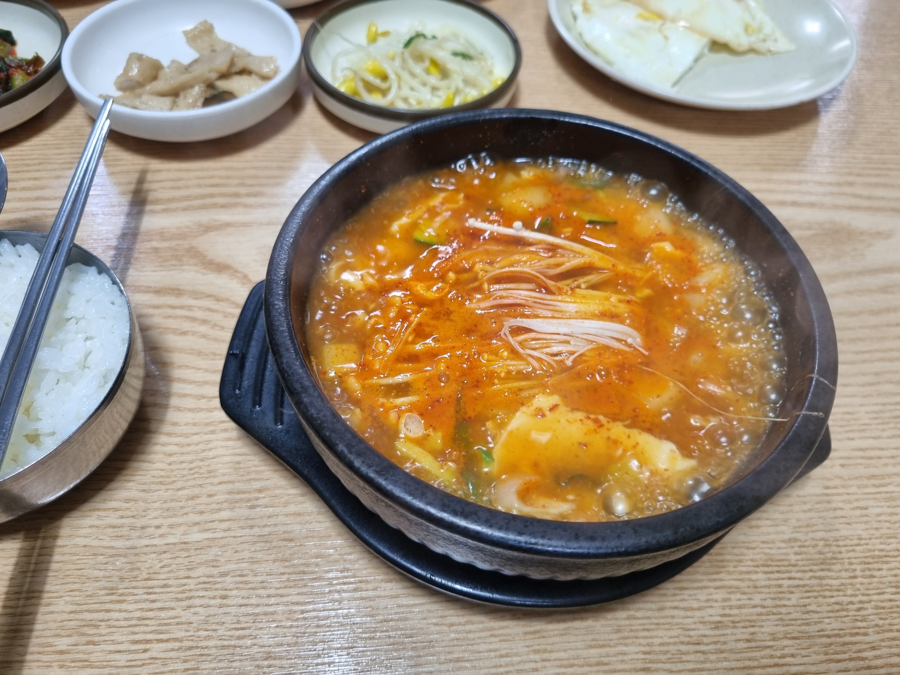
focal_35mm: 26
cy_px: 338
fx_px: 676
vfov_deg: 53.1
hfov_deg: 67.3
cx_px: 450
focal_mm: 5.4
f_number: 1.8
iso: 160
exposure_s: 1/120
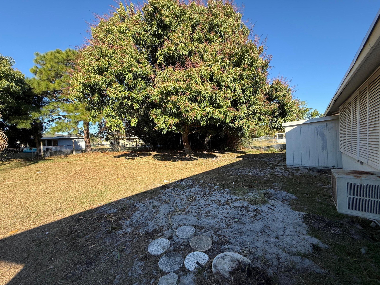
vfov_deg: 85.7
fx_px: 154
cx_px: 190
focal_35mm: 14
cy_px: 142
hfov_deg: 102.1
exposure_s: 1/531
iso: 50
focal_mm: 2.22
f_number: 2.2
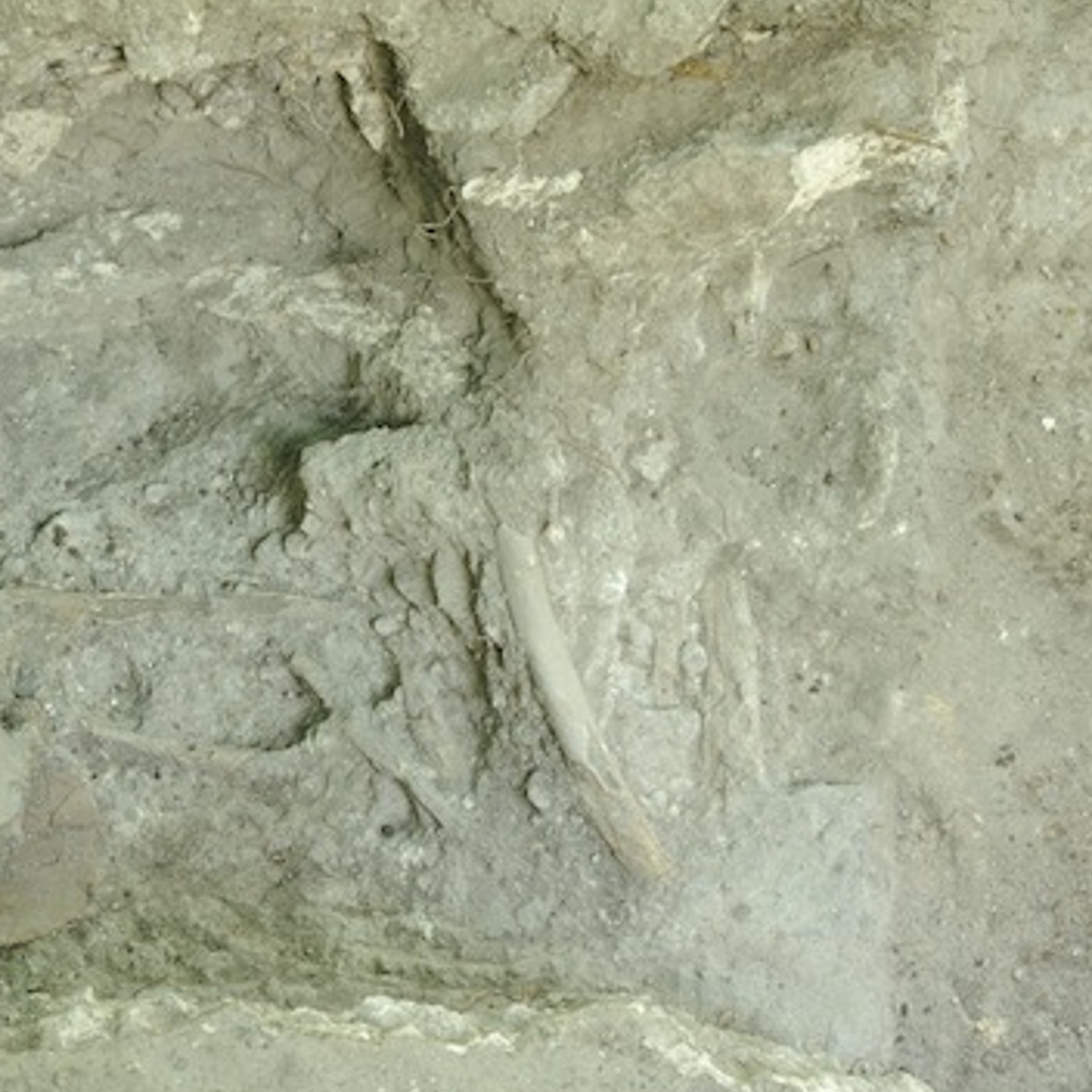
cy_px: 613
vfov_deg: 17.4
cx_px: 261
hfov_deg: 17.3
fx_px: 3569
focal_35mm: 100
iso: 100
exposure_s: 2
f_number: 13
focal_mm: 46
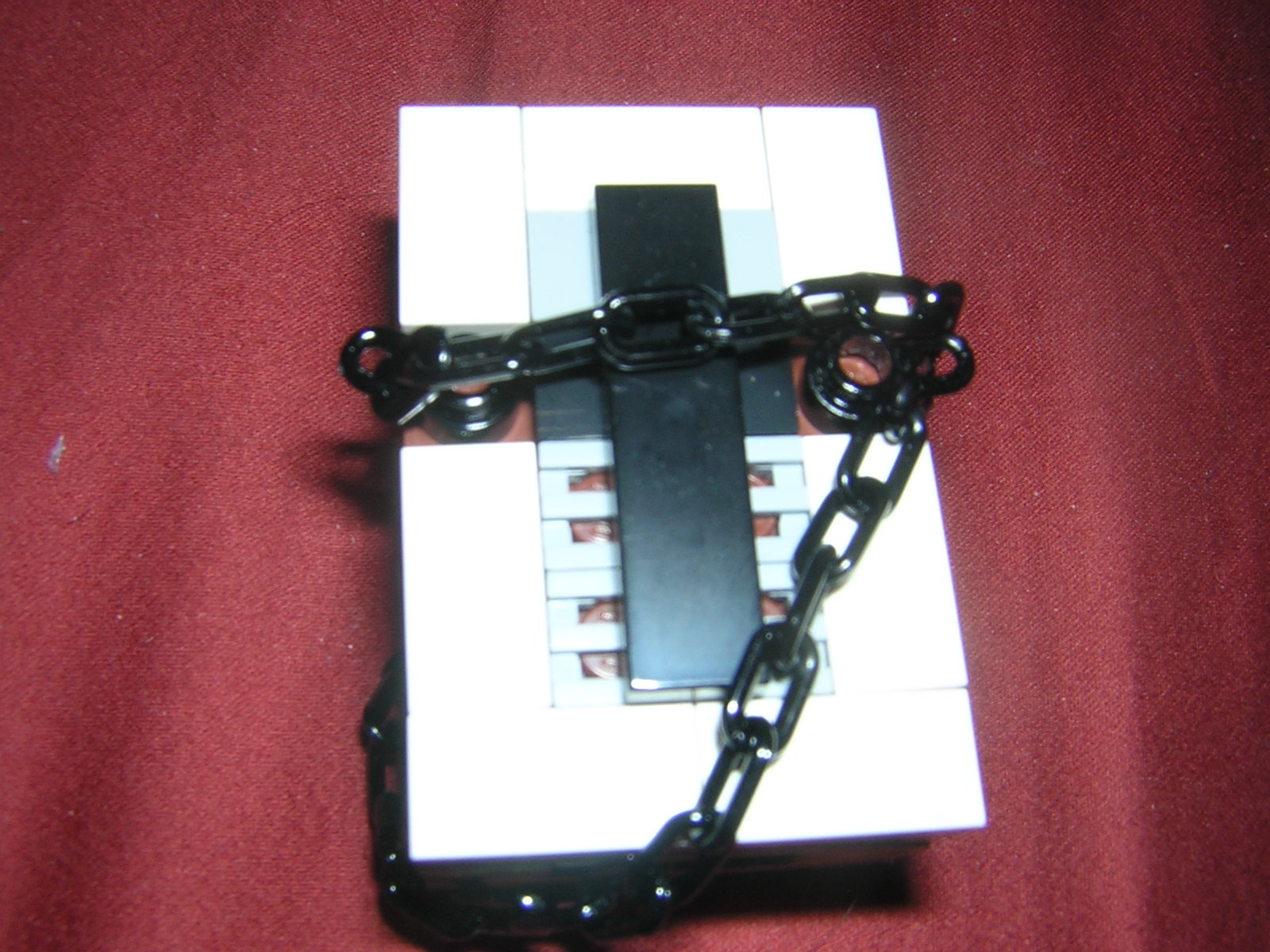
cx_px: 635
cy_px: 476
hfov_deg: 51.4
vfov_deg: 39.7
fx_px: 1321
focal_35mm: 36
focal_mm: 4.7
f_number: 5.2
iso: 100
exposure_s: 1/60.1
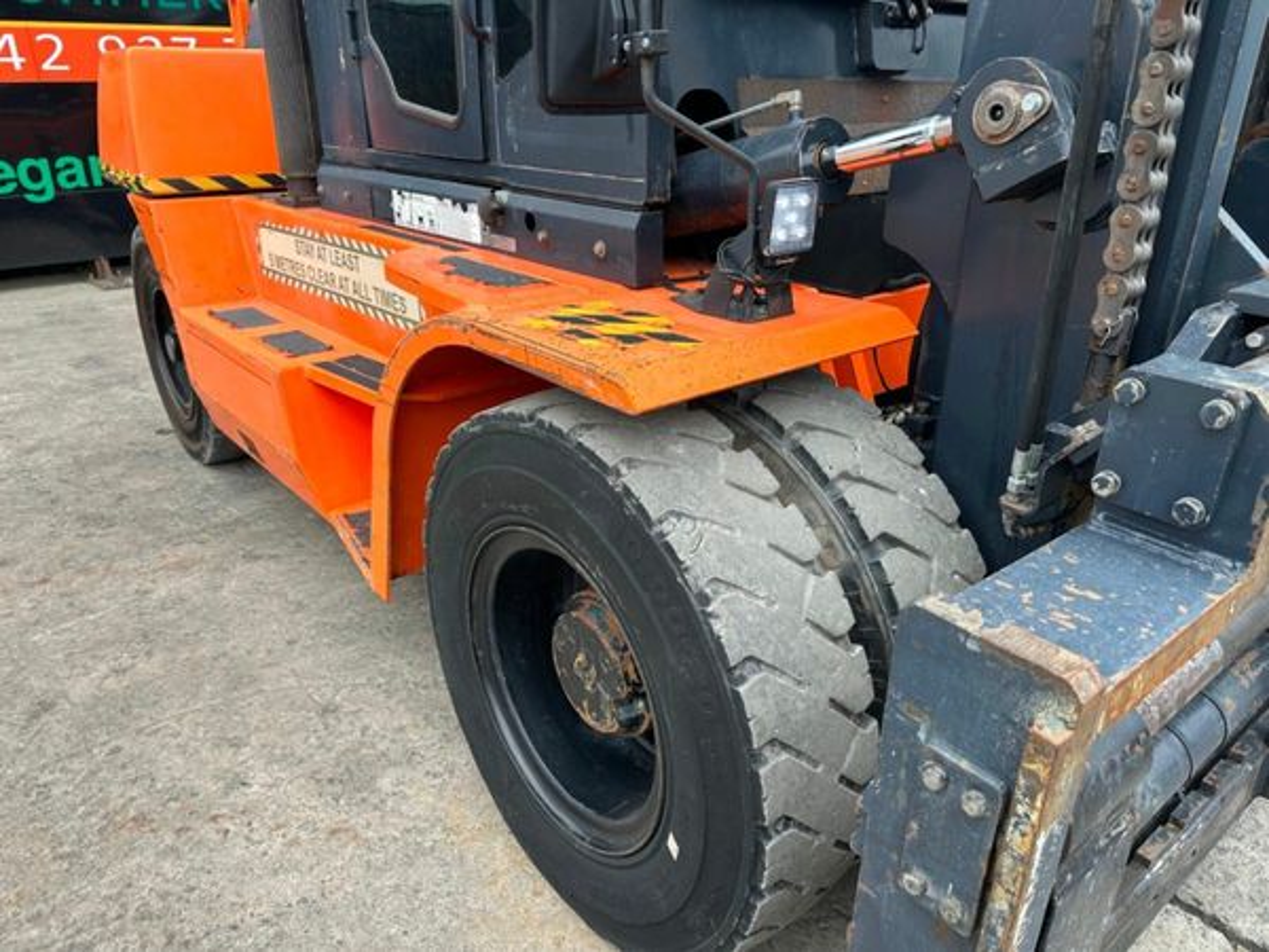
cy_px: 476
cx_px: 634
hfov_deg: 71.6
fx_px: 880
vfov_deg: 56.8
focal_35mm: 24
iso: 80
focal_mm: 6.86
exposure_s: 1/850
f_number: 1.78
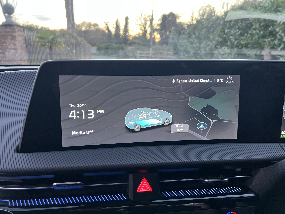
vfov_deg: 53.1
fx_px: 214
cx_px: 142
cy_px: 107
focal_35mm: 26
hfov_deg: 67.3
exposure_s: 1/51
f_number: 1.5
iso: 500
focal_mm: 5.7
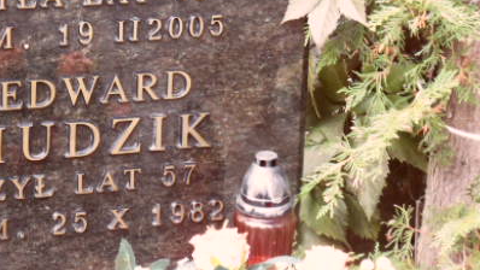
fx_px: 1782
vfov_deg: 8.7
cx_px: 36
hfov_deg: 15.1
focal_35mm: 140
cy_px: 59
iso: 160
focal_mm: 8.2
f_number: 3.8
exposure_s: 1/45
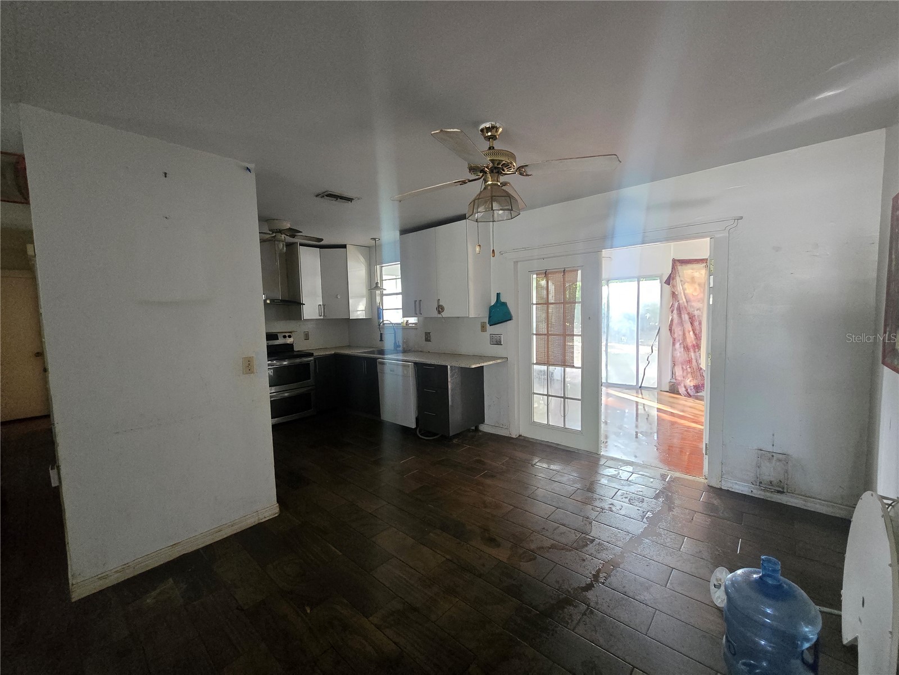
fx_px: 338
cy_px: 338
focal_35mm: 13
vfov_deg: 89.9
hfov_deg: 106.2
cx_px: 450
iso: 1250
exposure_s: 1/40
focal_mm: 2.2
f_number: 2.2
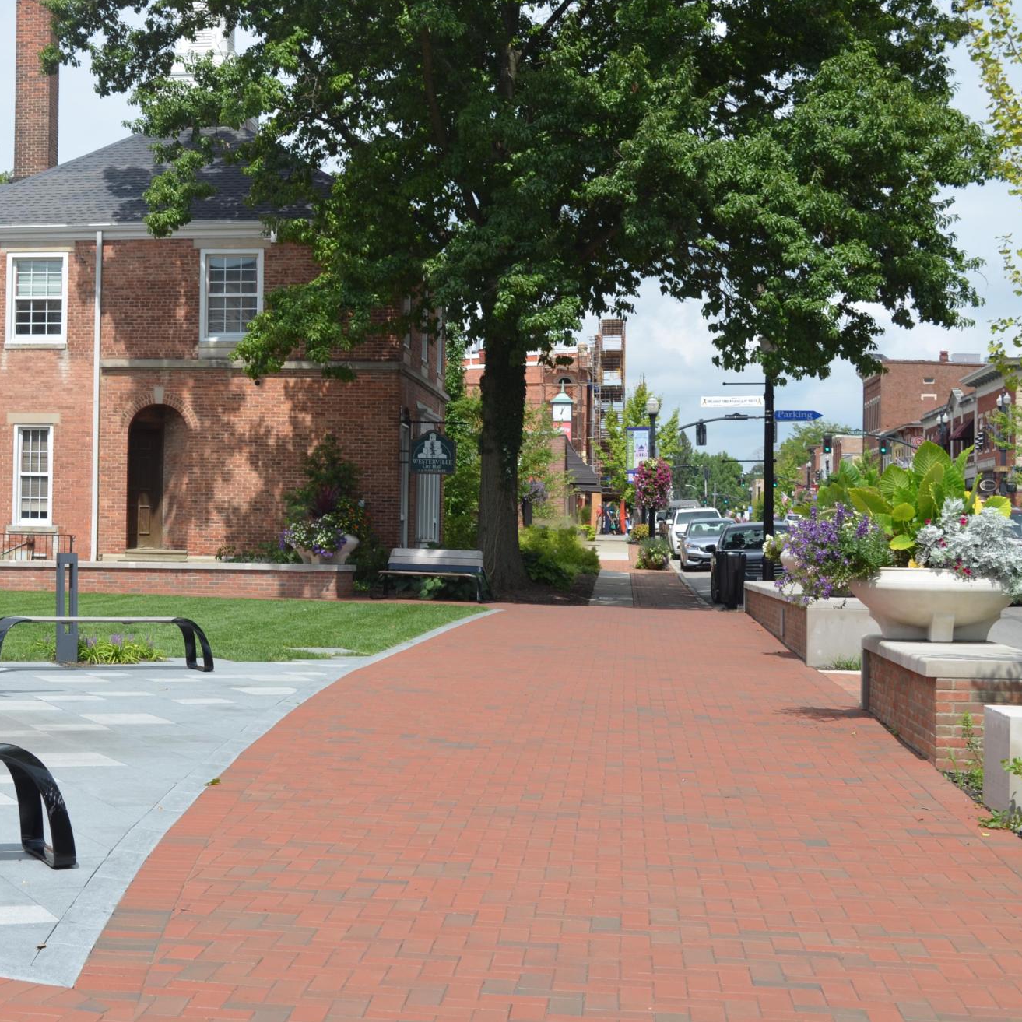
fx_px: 2071
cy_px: 509
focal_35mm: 62
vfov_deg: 27.7
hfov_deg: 27.4
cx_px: 265
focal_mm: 32
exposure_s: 1/250
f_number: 8
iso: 100
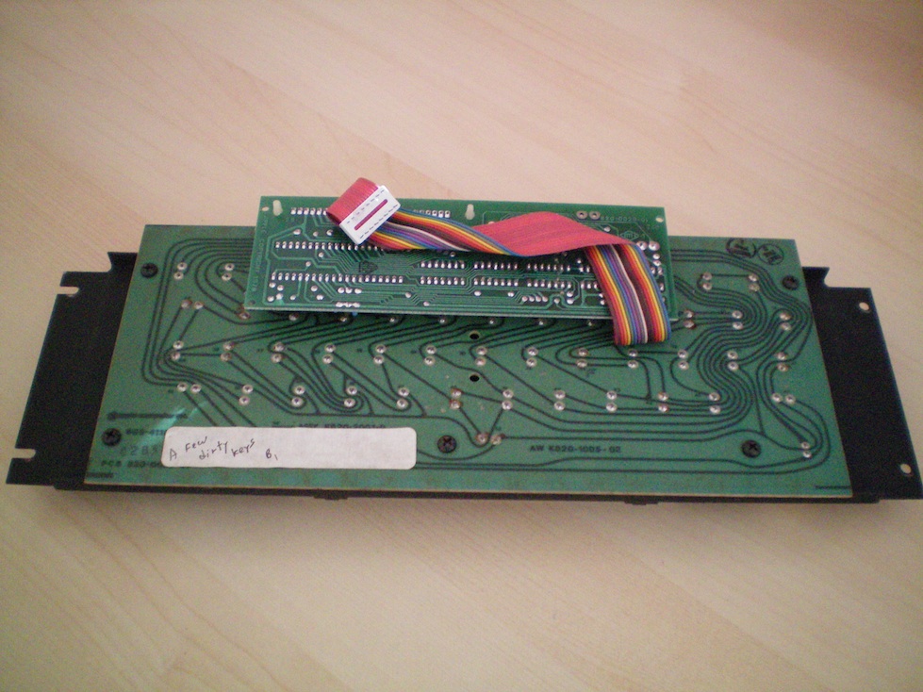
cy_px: 346
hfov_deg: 49.0
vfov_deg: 37.7
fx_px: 1013
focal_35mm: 38
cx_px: 462
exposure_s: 1/50
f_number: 3.1
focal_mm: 6.3
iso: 400
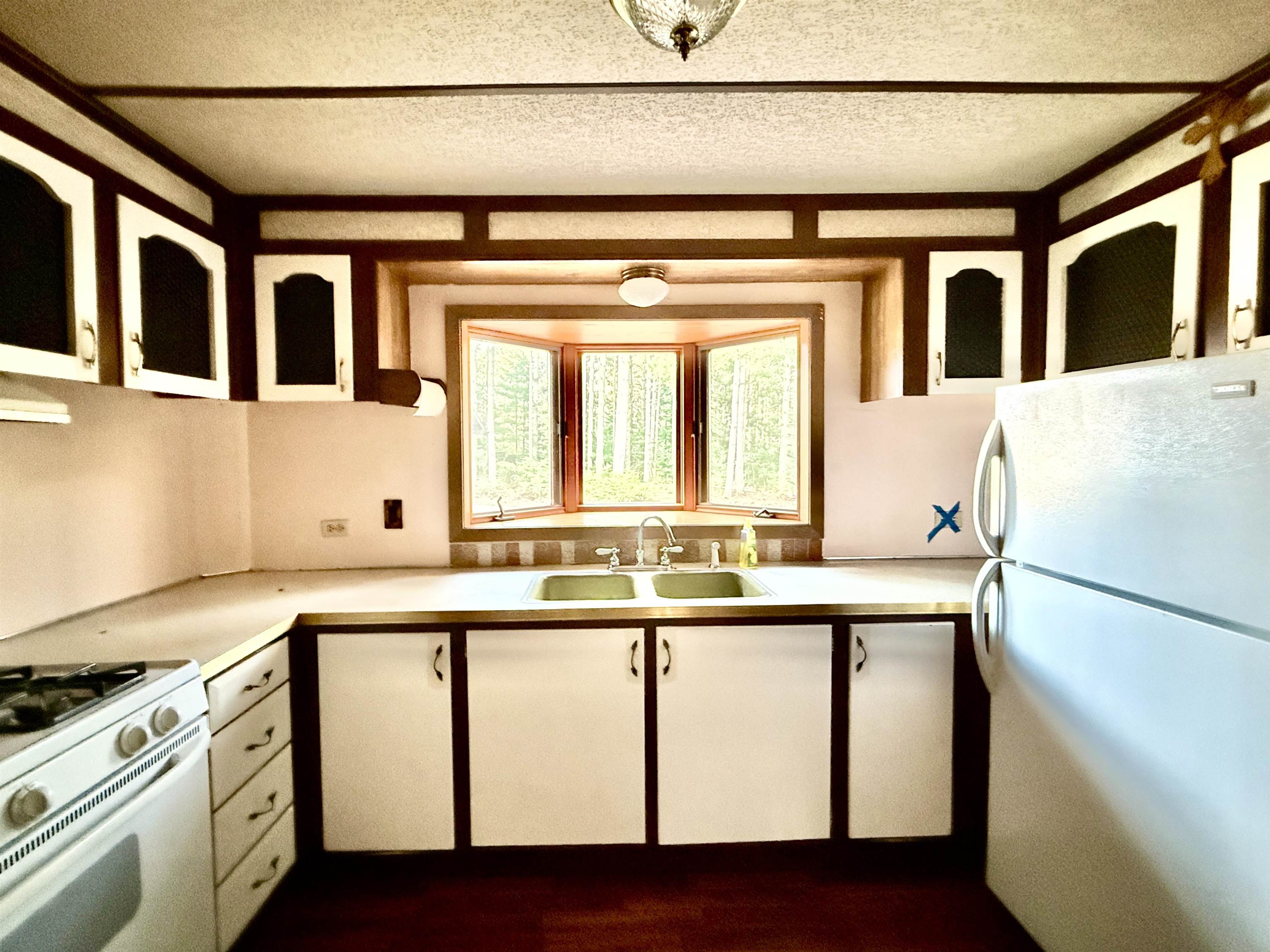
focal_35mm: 14
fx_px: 514
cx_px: 635
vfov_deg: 85.7
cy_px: 476
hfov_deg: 102.1
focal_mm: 2.22
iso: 1250
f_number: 2.2
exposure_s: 1/49
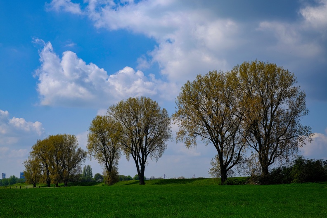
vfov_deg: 25.5
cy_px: 109
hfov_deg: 37.5
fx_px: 481
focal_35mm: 53
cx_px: 164
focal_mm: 35
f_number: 5.6
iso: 200
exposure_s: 1/1600
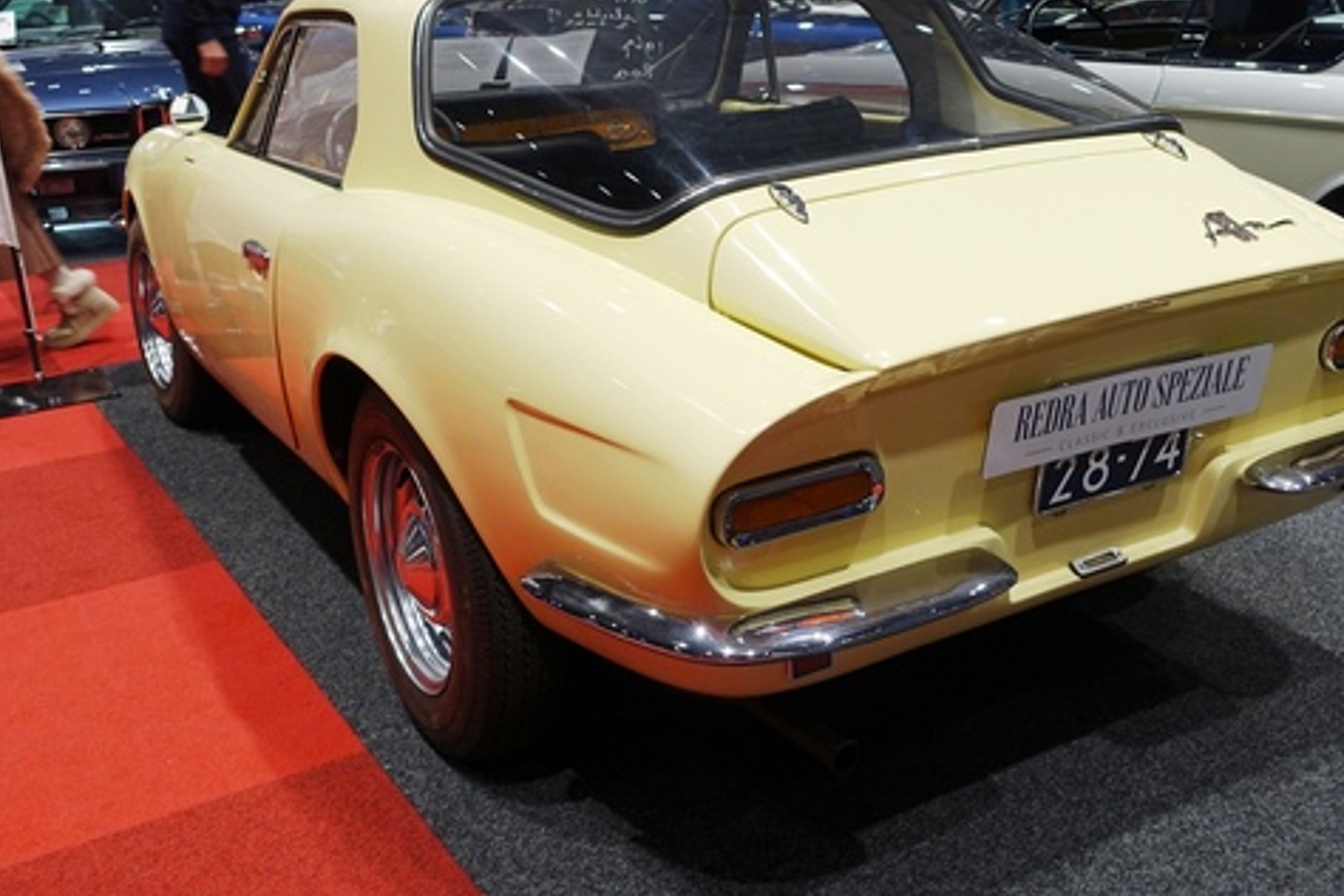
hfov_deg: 50.6
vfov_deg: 34.9
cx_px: 740
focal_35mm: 38
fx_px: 1419
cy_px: 354
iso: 250
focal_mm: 11.12
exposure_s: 1/40
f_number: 2.5
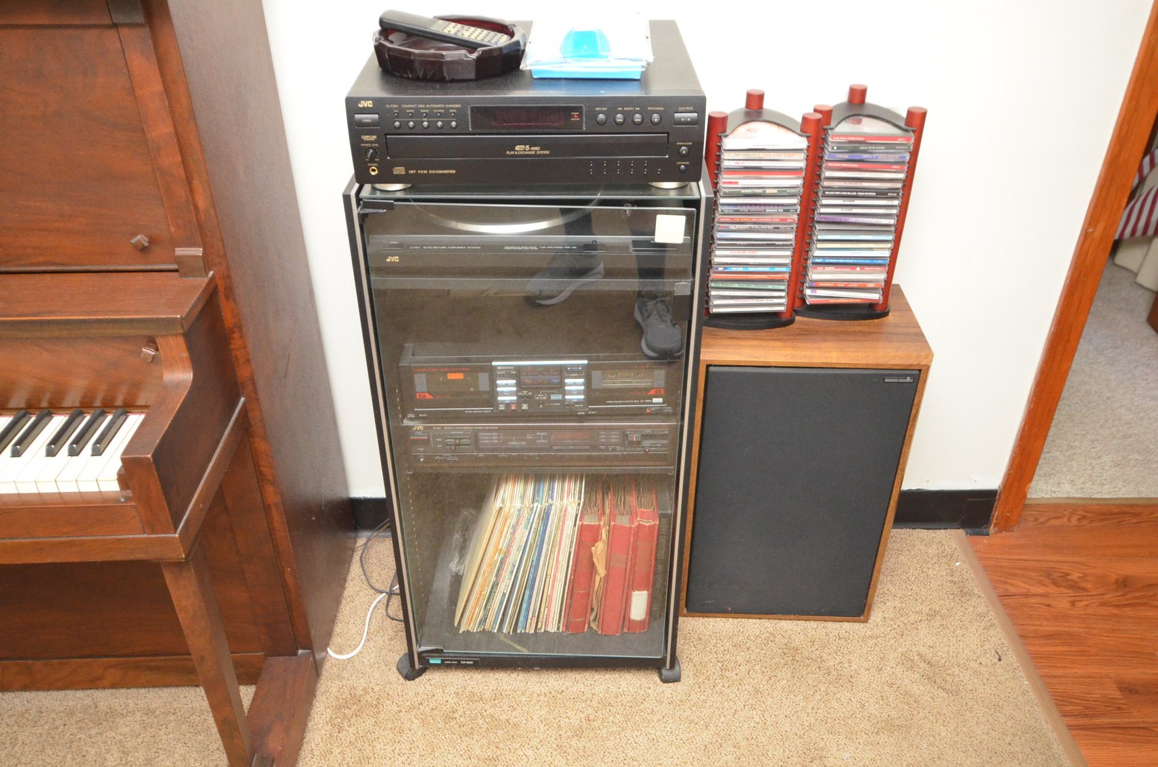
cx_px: 579
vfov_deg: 43.4
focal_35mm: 30
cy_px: 384
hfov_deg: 62.0
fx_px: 963
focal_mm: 20
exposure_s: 1/60
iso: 3200
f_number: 4.5
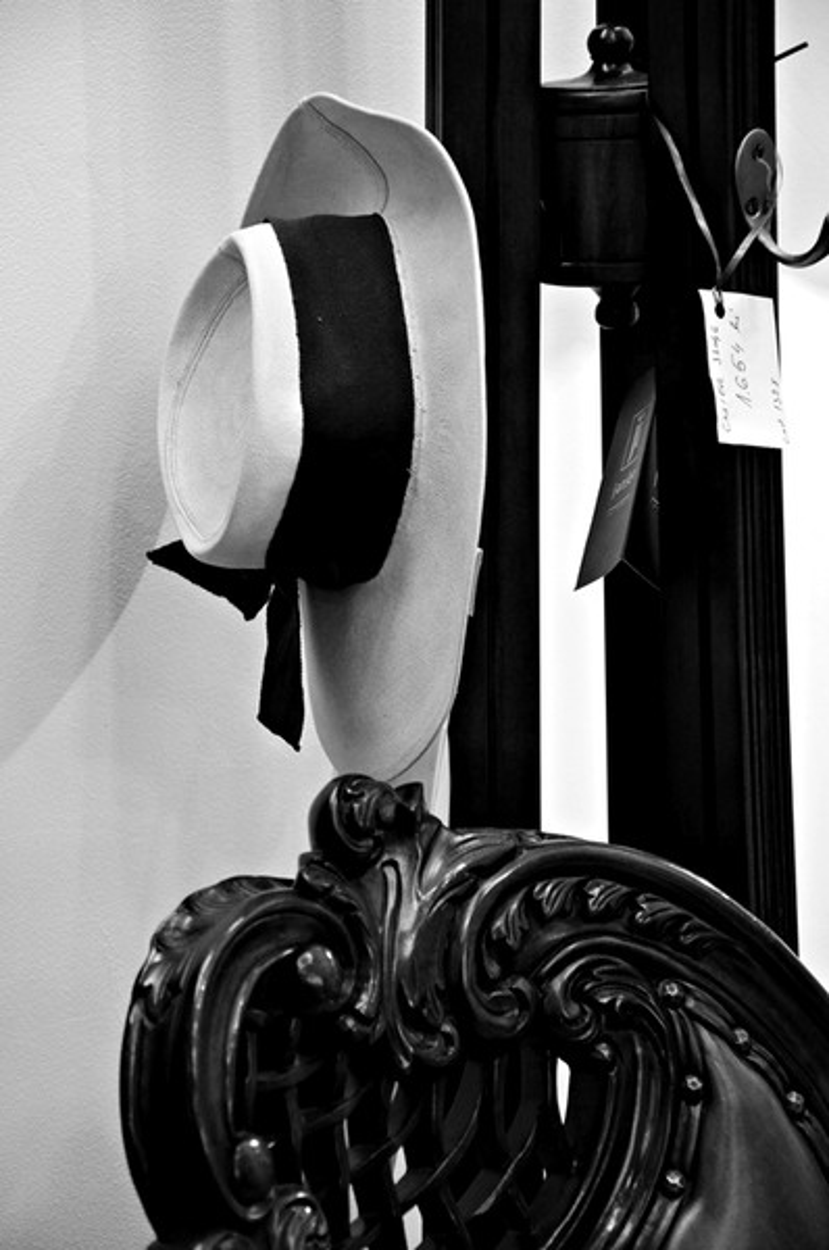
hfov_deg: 12.1
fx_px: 3899
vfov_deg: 18.2
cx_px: 414
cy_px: 625
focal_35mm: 112
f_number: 5.6
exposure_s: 1/40
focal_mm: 75
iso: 2000
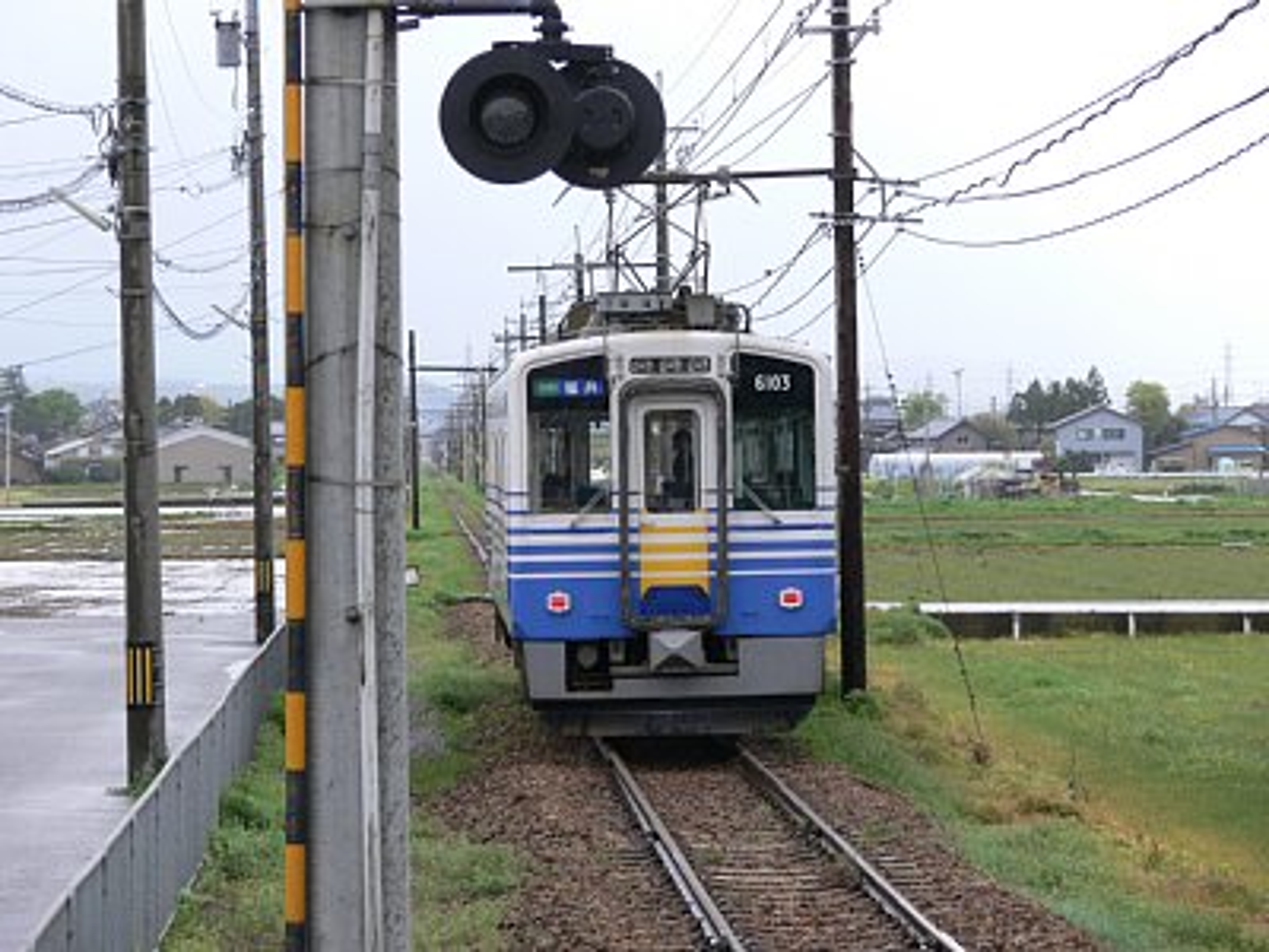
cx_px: 634
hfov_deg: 11.8
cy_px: 476
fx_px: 6159
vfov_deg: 8.8
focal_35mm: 168
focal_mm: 35.6
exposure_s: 1/400
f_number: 4.5
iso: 100
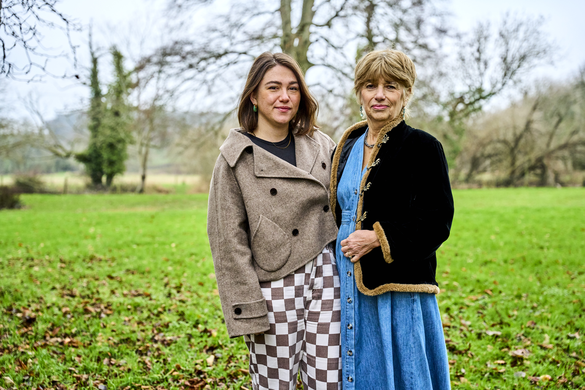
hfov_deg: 39.7
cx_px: 292
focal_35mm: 50
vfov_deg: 27.0
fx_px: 811
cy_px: 195
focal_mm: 49.9
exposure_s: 1/800
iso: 1600
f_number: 2.8
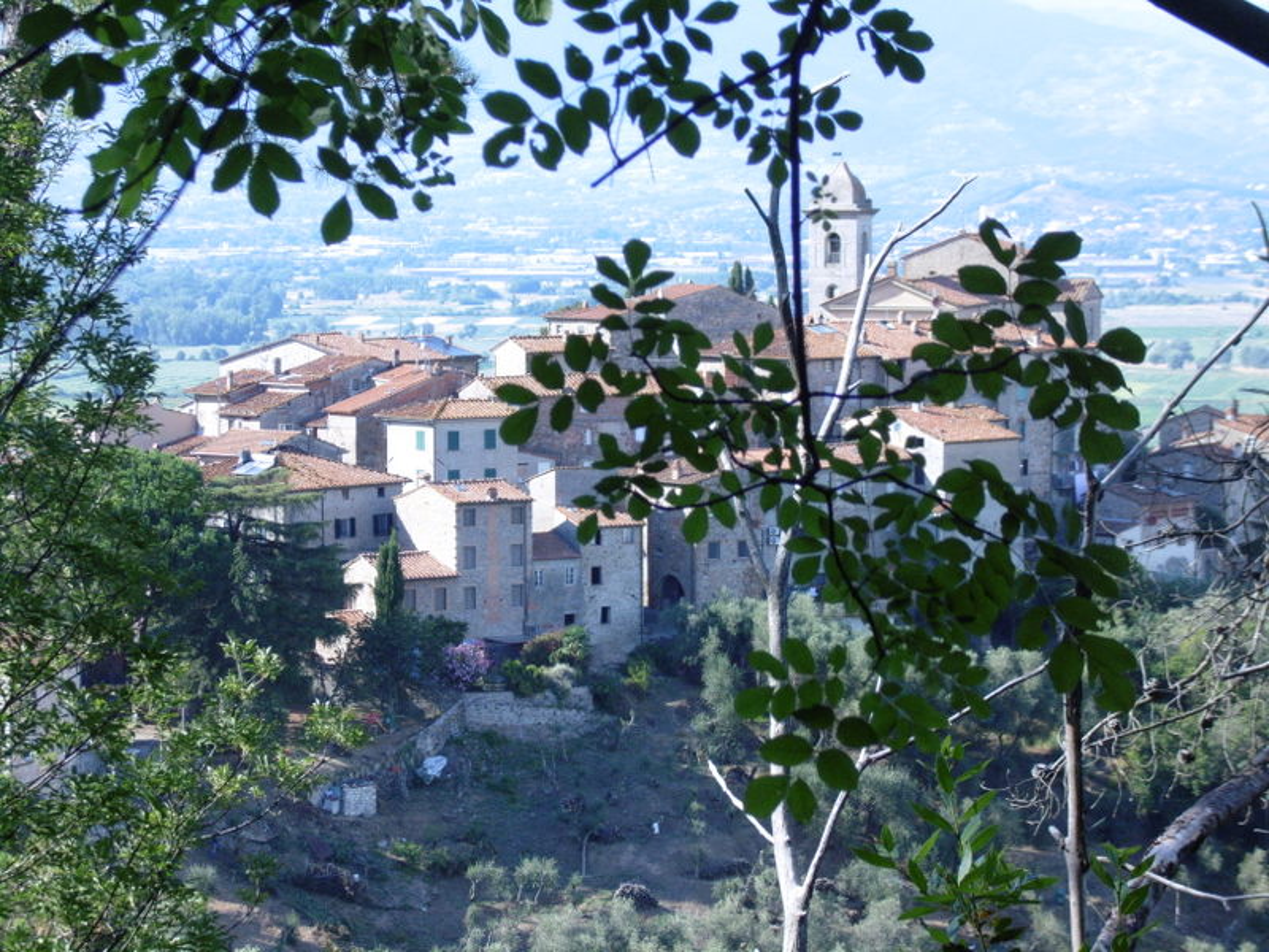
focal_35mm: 130
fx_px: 4766
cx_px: 634
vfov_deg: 11.4
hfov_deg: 15.2
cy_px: 476
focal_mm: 23.8
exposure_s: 1/250
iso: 100
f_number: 5
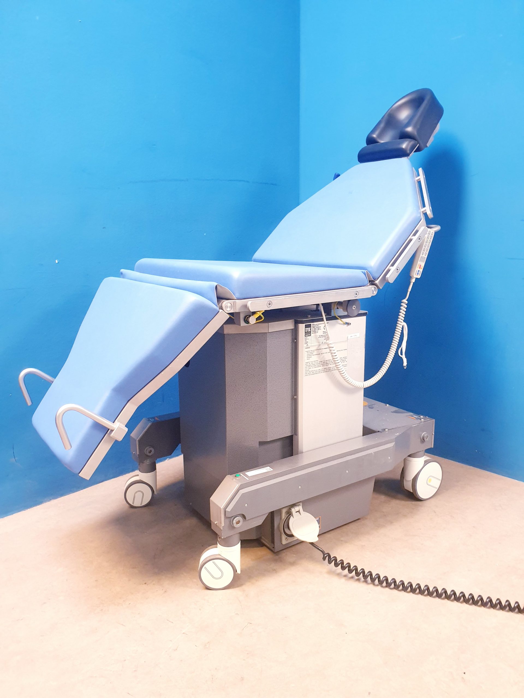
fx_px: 525
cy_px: 349
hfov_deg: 53.1
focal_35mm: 26
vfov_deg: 67.3
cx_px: 262
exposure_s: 1/25
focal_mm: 4.3
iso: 320
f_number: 2.4
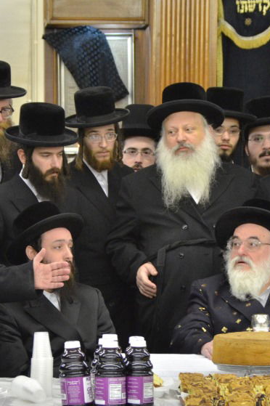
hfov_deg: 6.4
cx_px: 81
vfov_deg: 9.6
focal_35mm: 214
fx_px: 2410
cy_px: 240
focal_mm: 78
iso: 1600
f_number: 5.6
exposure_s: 1/160
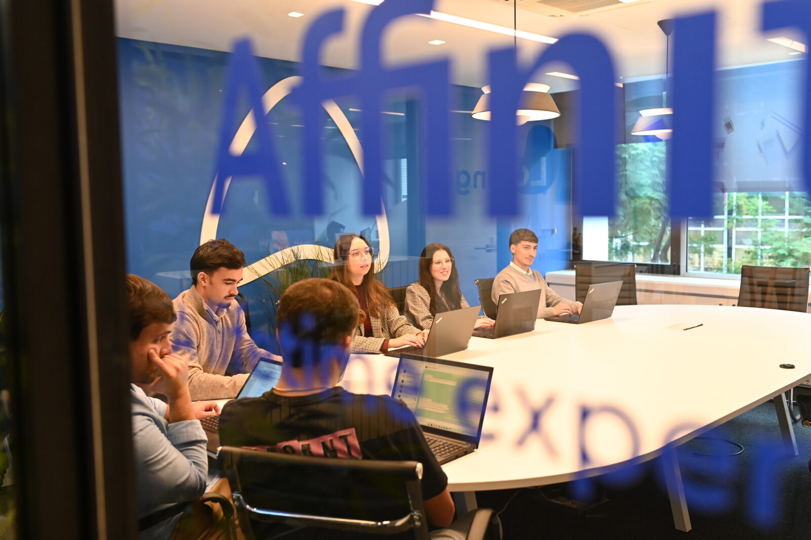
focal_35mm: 35
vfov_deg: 37.8
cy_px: 270
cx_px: 406
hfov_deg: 54.4
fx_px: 788
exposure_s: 1/60
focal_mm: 35
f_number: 4.5
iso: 1600
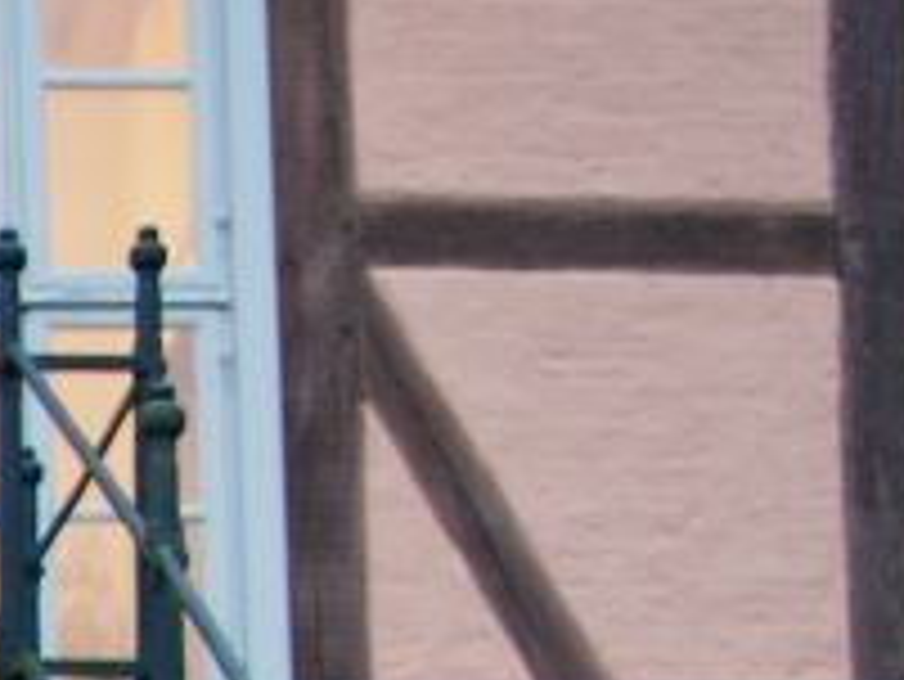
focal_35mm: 179
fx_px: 4677
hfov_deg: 10.5
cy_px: 1184
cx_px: -648
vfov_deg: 8.0
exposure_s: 1/30
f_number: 2
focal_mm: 9.29
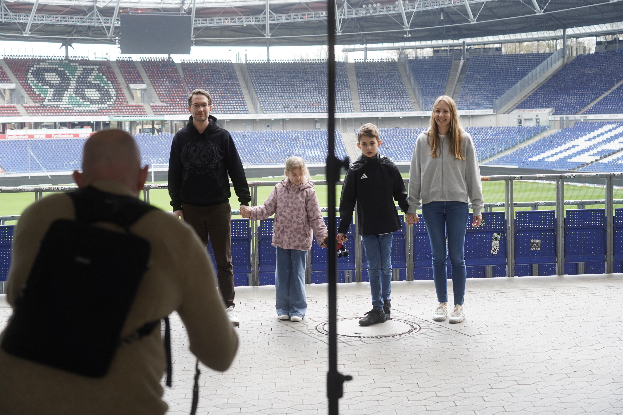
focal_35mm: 57
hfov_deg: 35.1
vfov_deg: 23.8
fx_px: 986
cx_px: 312
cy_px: 208
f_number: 4
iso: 800
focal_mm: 57
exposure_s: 1/125
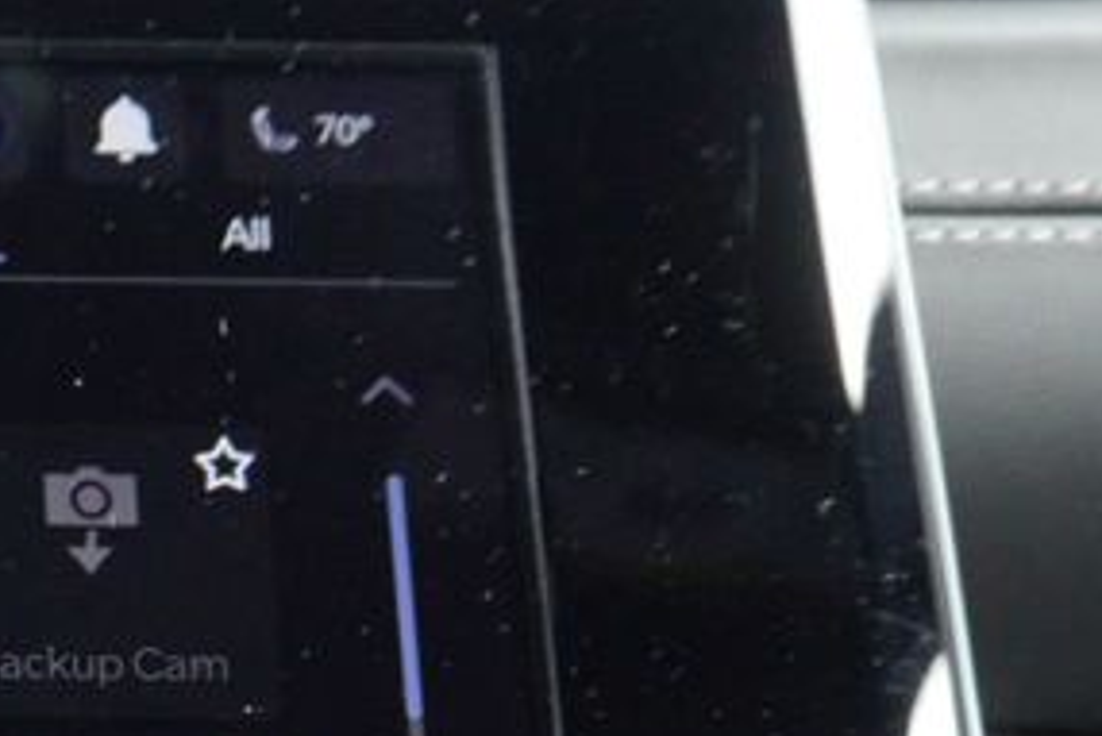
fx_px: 2634
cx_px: -593
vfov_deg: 15.4
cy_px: 875
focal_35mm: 86
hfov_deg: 20.1
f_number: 4
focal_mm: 16
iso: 1600
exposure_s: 1/800
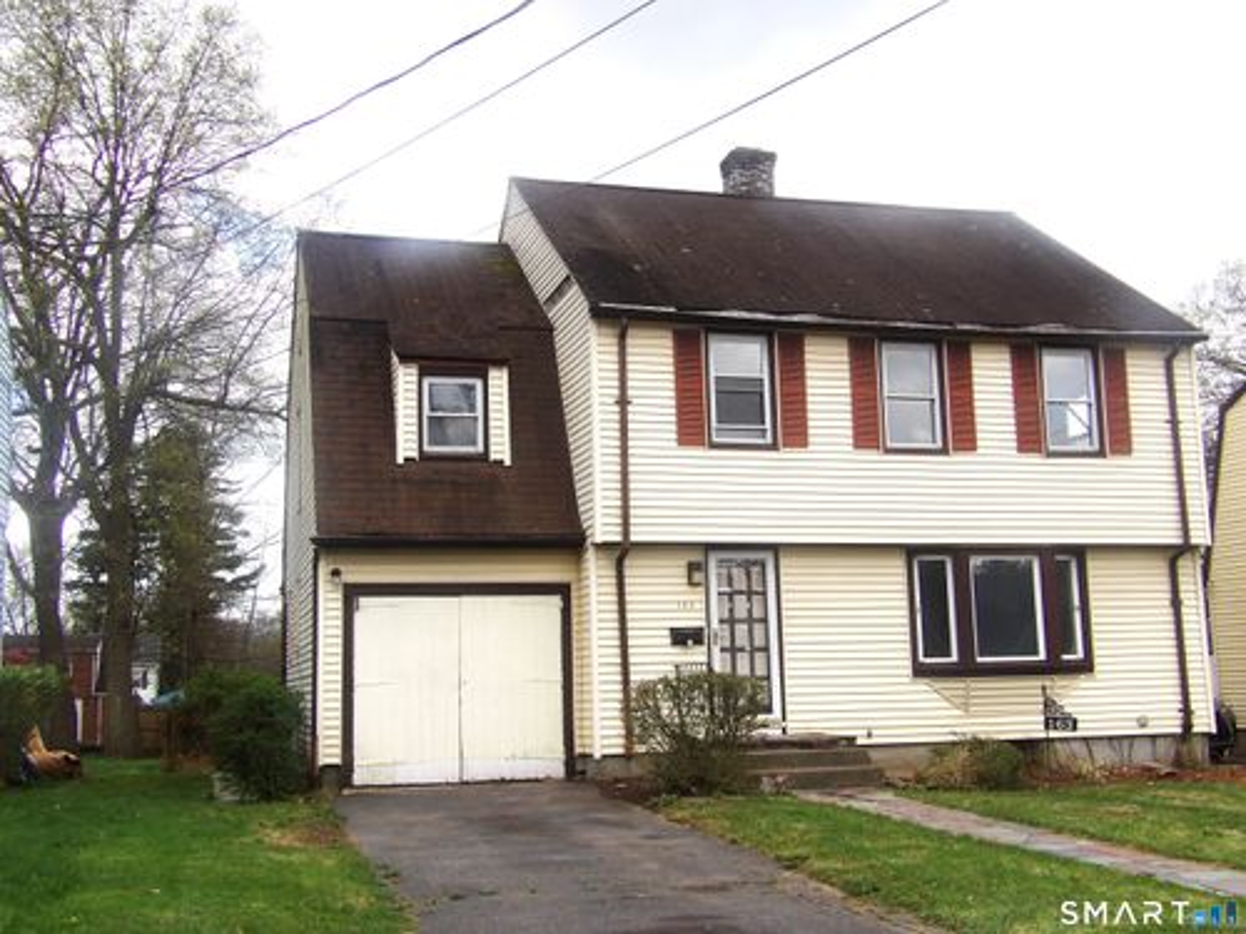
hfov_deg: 47.9
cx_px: 623
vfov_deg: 36.8
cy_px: 467
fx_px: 1404
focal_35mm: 39
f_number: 3.7
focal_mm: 7
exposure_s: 1/696
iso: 100
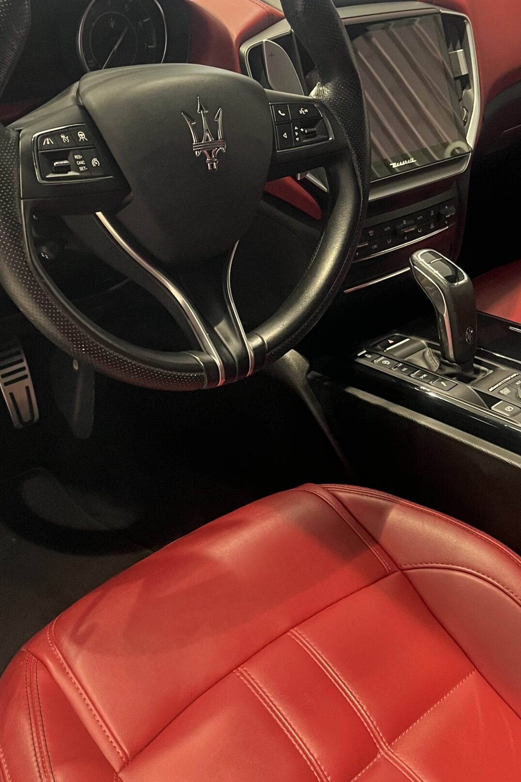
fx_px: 934
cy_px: 285
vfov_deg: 45.0
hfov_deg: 31.0
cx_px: 178
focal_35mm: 43
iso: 400
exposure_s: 1/50
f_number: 1.6
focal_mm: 5.1
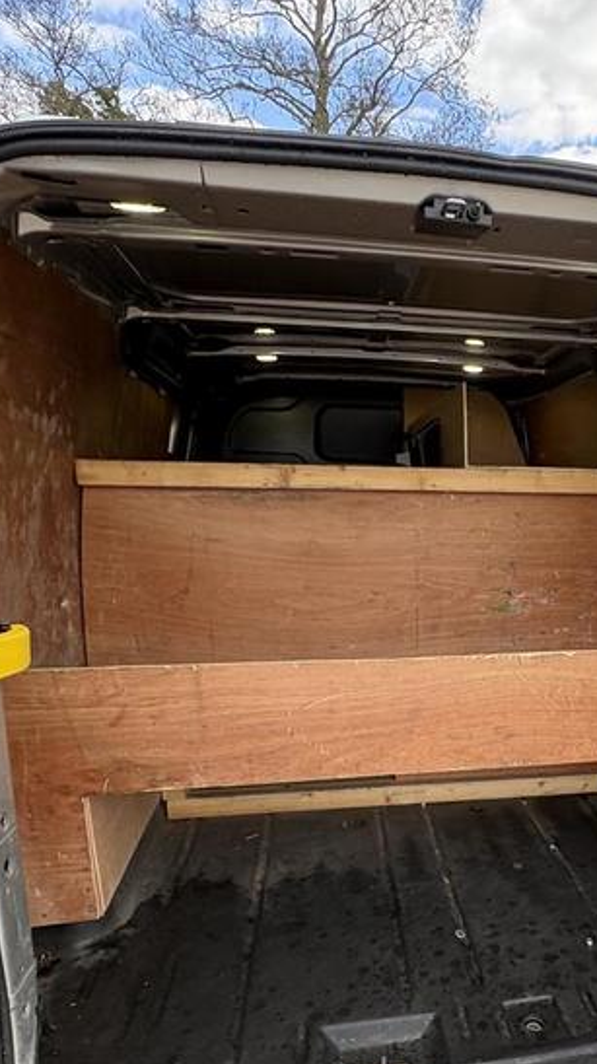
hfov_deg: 44.0
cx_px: 467
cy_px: 650
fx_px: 705
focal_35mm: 25
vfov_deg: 73.1
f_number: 2.2
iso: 64
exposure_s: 1/163
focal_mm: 2.22
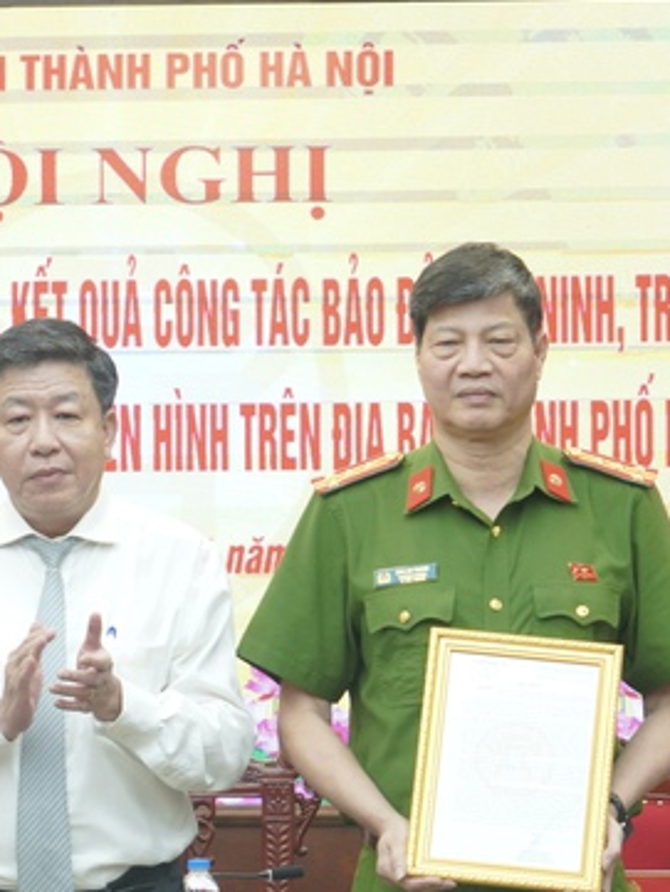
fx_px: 4049
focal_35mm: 157
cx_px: 96
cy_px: 488
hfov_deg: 9.4
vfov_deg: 12.6
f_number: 7.1
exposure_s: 1/125
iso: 4000
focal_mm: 92
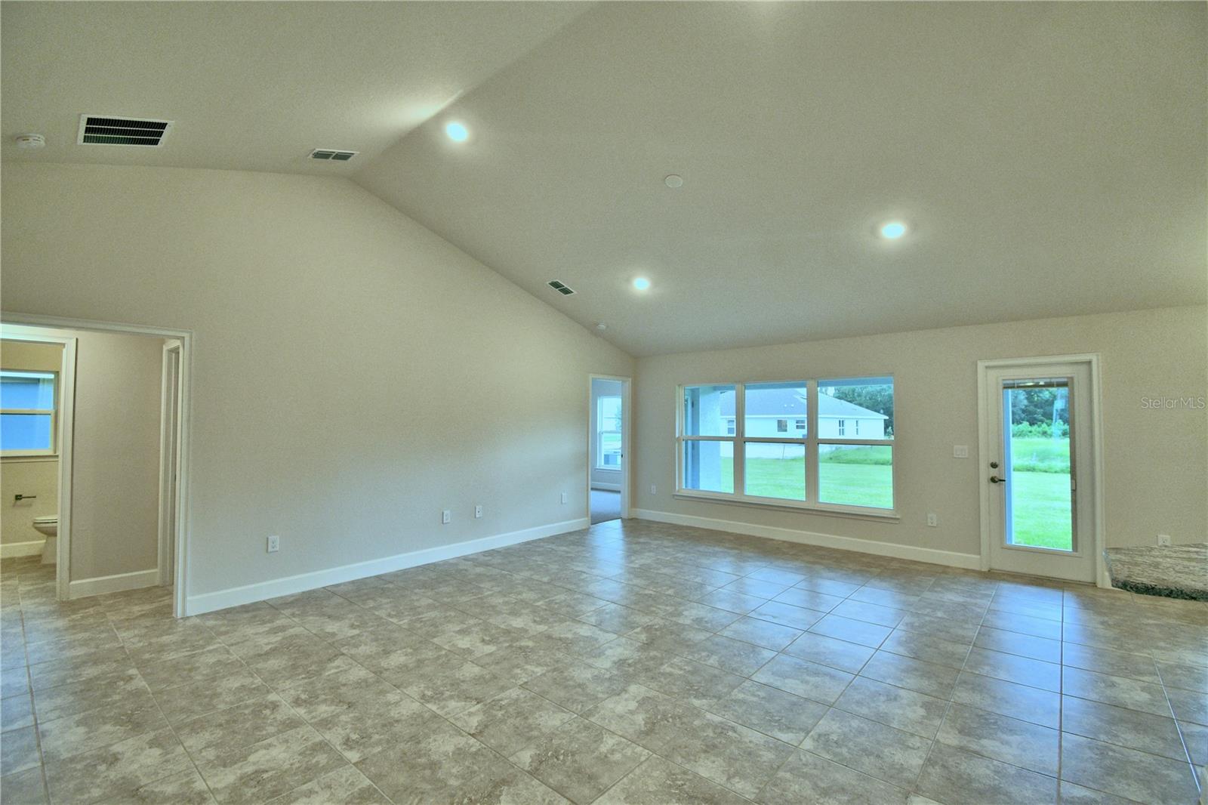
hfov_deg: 100.4
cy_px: 402
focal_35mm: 15
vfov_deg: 77.3
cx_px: 604
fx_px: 503
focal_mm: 10
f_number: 4.5
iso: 400
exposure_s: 1/50
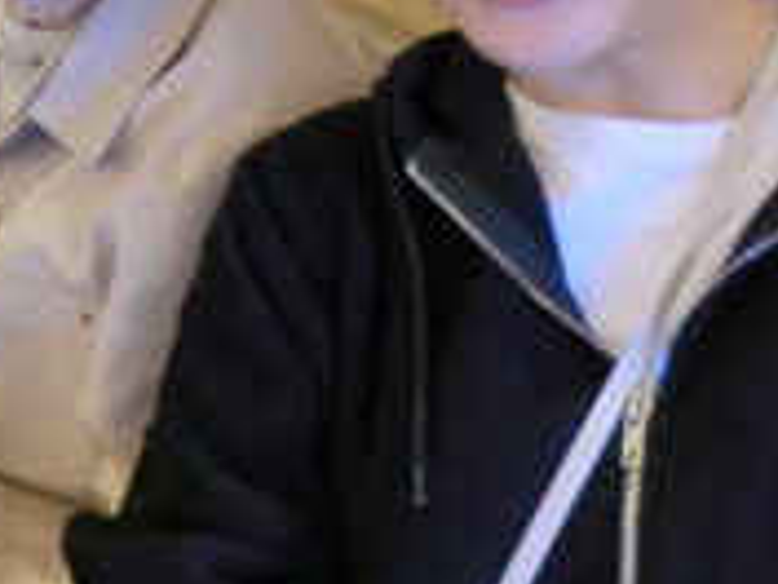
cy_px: 113
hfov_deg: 22.6
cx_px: -4
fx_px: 1865
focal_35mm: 83
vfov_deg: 17.6
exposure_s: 1/60
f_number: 3.2
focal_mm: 4.9
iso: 200
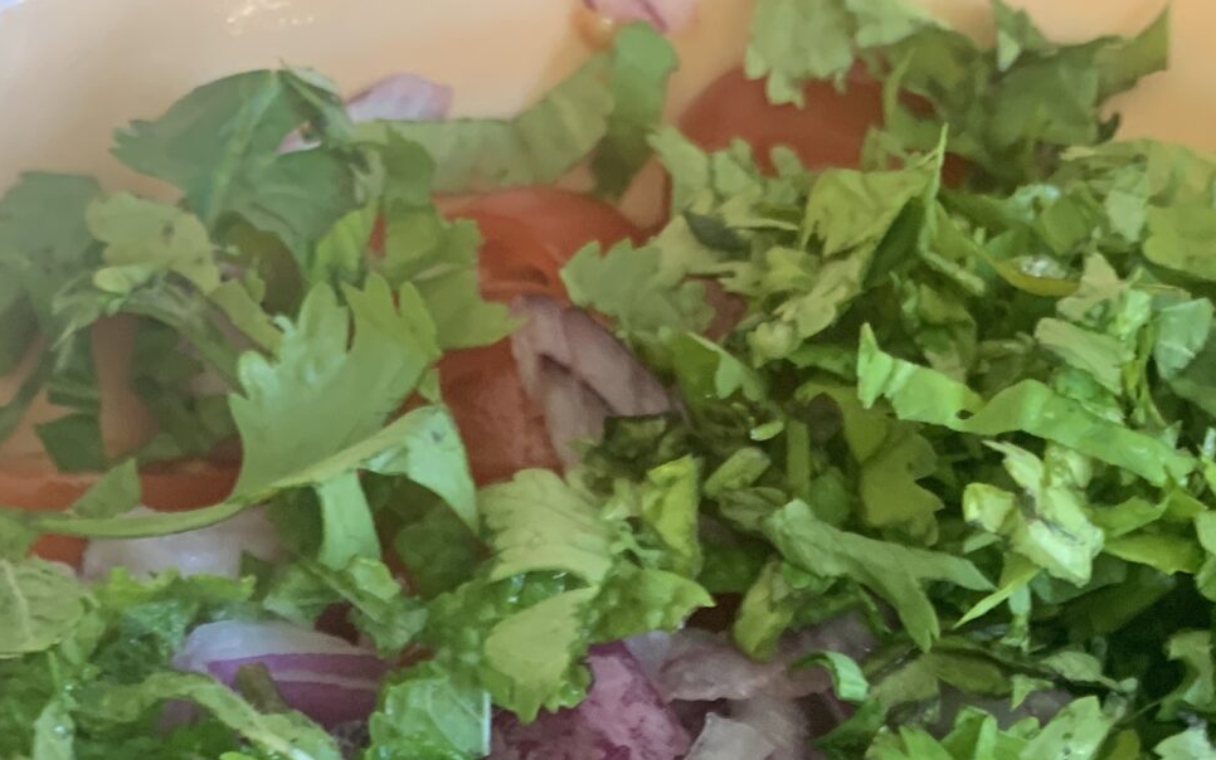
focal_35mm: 73
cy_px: 1054
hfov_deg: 28.2
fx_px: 2419
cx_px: 702
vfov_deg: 16.6
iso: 160
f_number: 1.8
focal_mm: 4.25
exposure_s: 1/60
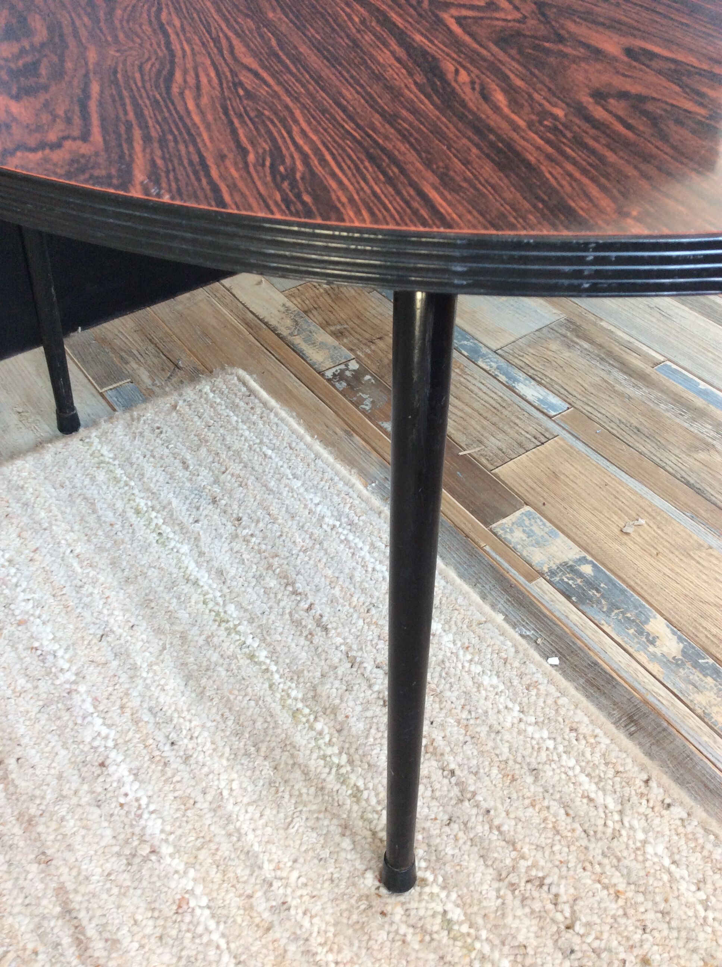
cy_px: 484
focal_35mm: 32
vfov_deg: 56.9
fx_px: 892
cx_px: 361
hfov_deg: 44.1
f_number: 2.4
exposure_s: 1/25
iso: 50
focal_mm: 3.3
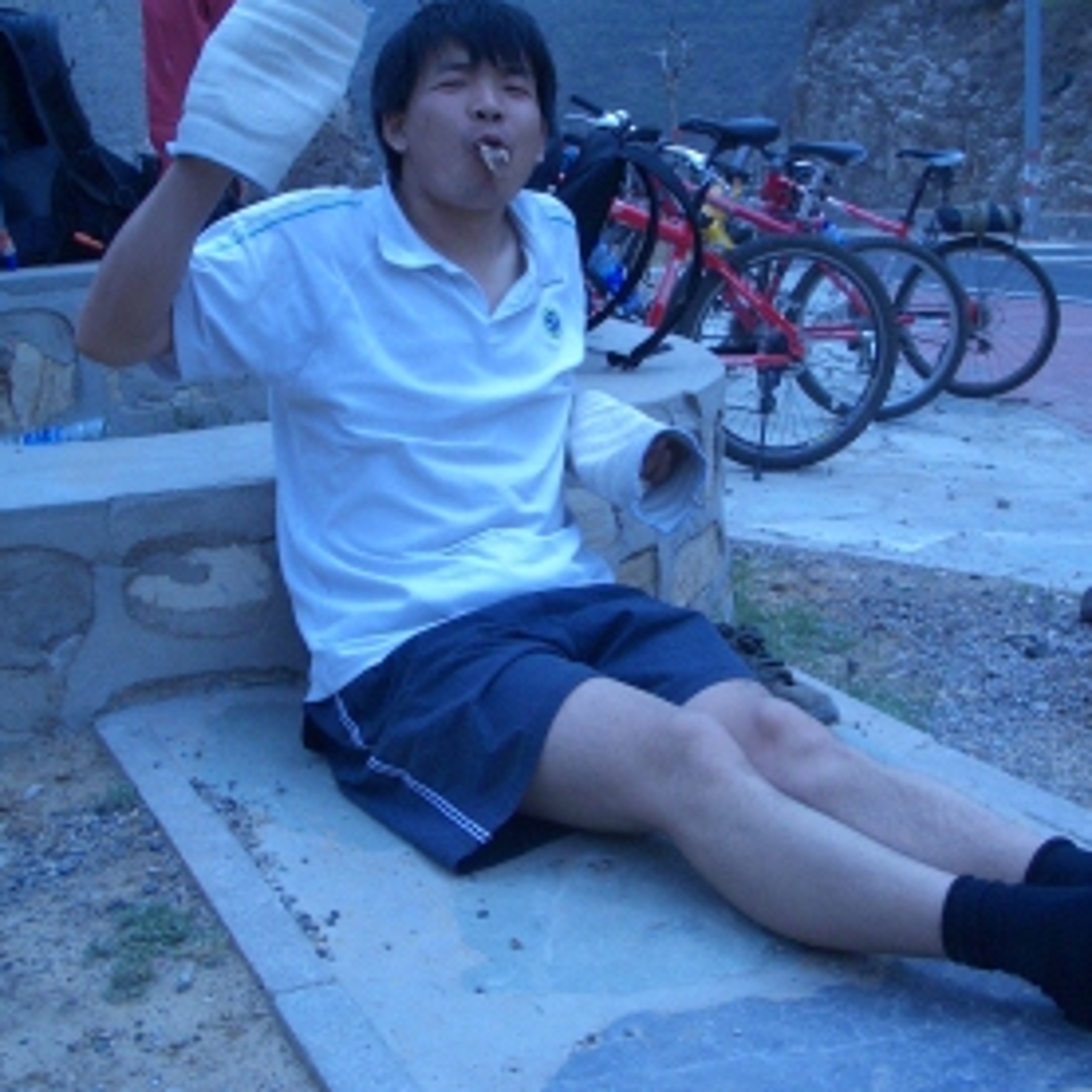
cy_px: 449
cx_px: 757
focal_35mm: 50
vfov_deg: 33.9
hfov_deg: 33.6
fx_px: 1785
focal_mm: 5.8
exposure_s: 1/500
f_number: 4.3
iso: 50
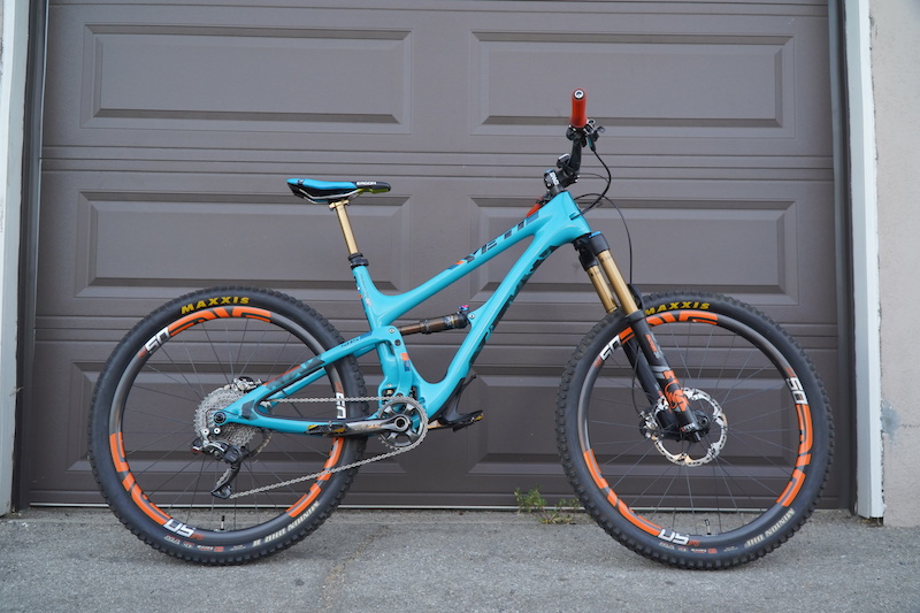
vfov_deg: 43.6
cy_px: 306
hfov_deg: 61.9
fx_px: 766
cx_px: 460
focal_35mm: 30
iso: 640
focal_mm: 20
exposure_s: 1/160
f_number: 4
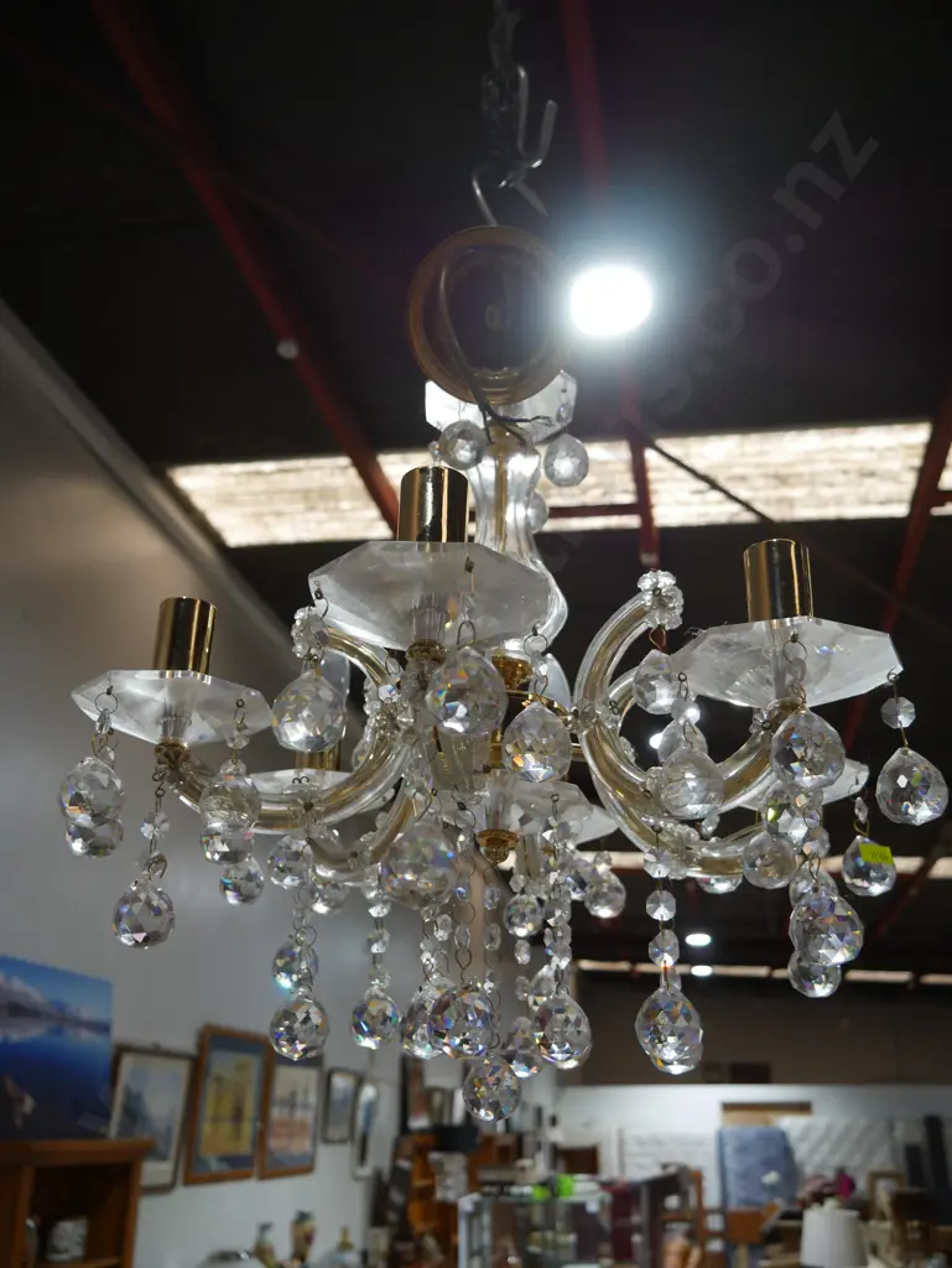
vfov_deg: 63.4
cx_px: 476
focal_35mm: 28
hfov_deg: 49.8
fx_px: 1026
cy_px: 634
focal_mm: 14
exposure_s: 1/60
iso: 200
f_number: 3.5
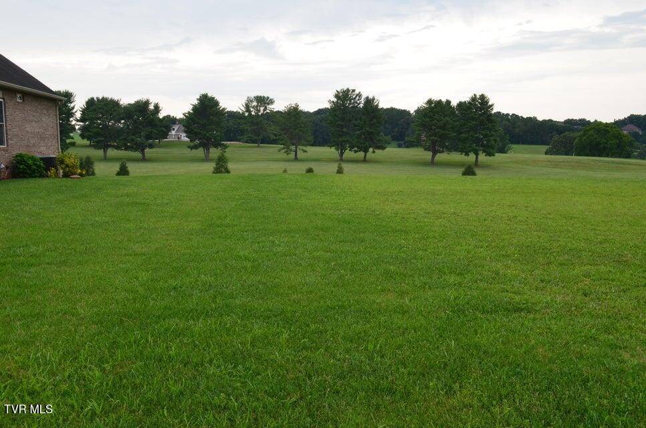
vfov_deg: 39.8
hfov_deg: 57.3
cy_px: 214
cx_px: 323
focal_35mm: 33
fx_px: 591
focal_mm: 22
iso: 220
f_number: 10
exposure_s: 1/60
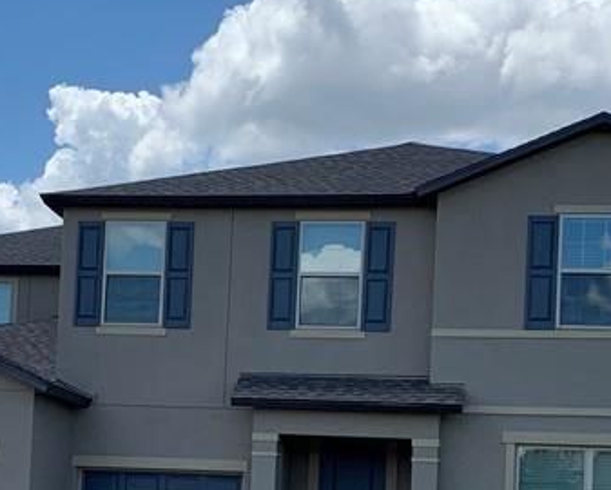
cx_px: 194
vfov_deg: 19.6
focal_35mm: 77
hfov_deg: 24.6
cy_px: 439
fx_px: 1393
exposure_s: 1/2033
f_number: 1.8
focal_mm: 4.25
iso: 25
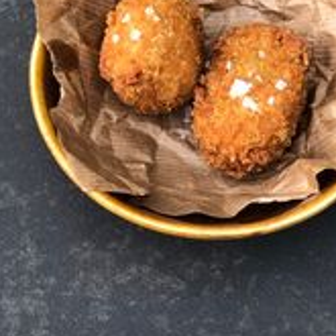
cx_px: 210
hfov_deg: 13.4
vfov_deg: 13.4
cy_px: 63
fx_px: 1428
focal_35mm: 130
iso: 20
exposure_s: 1/30
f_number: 2.8
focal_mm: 6.6
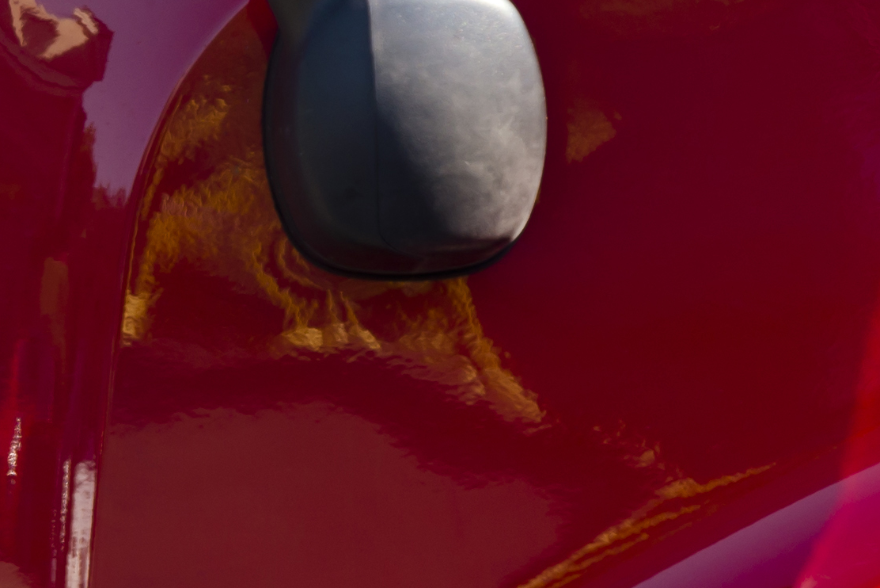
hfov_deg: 1.7
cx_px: -218
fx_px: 29119
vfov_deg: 1.2
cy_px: 441
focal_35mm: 1191
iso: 125
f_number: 5
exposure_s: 1/250
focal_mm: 180
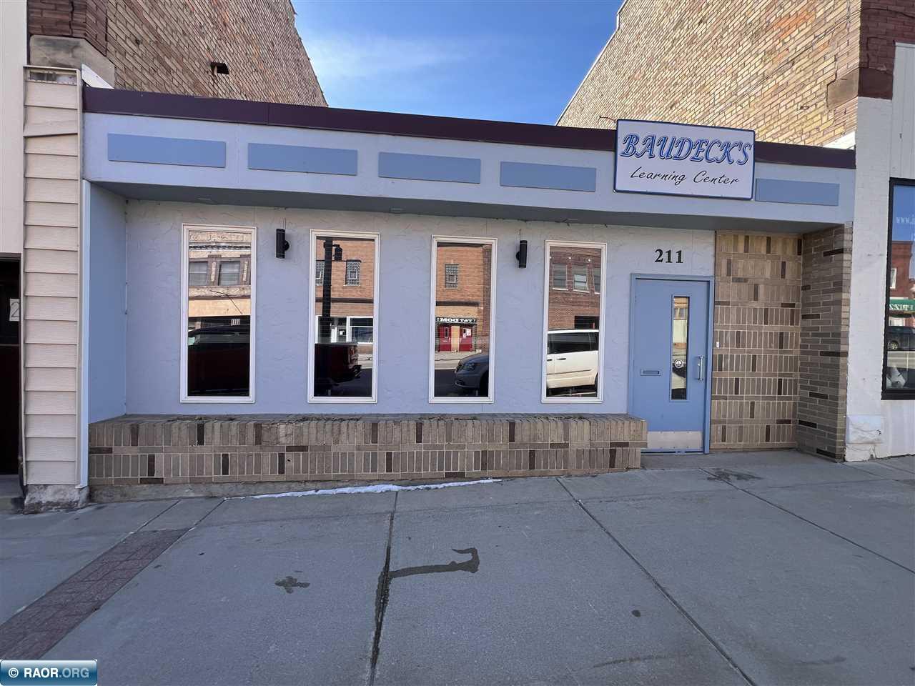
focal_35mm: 13
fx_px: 344
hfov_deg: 106.2
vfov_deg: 89.9
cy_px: 343
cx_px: 458
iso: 32
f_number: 1.8
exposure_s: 1/354
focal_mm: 1.57
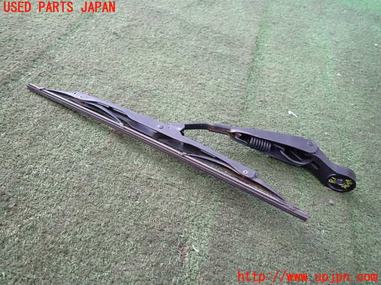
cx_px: 190
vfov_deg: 54.9
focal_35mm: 25
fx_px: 275
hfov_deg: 69.4
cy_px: 142
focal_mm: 4.5
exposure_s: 1/40
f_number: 2
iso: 200
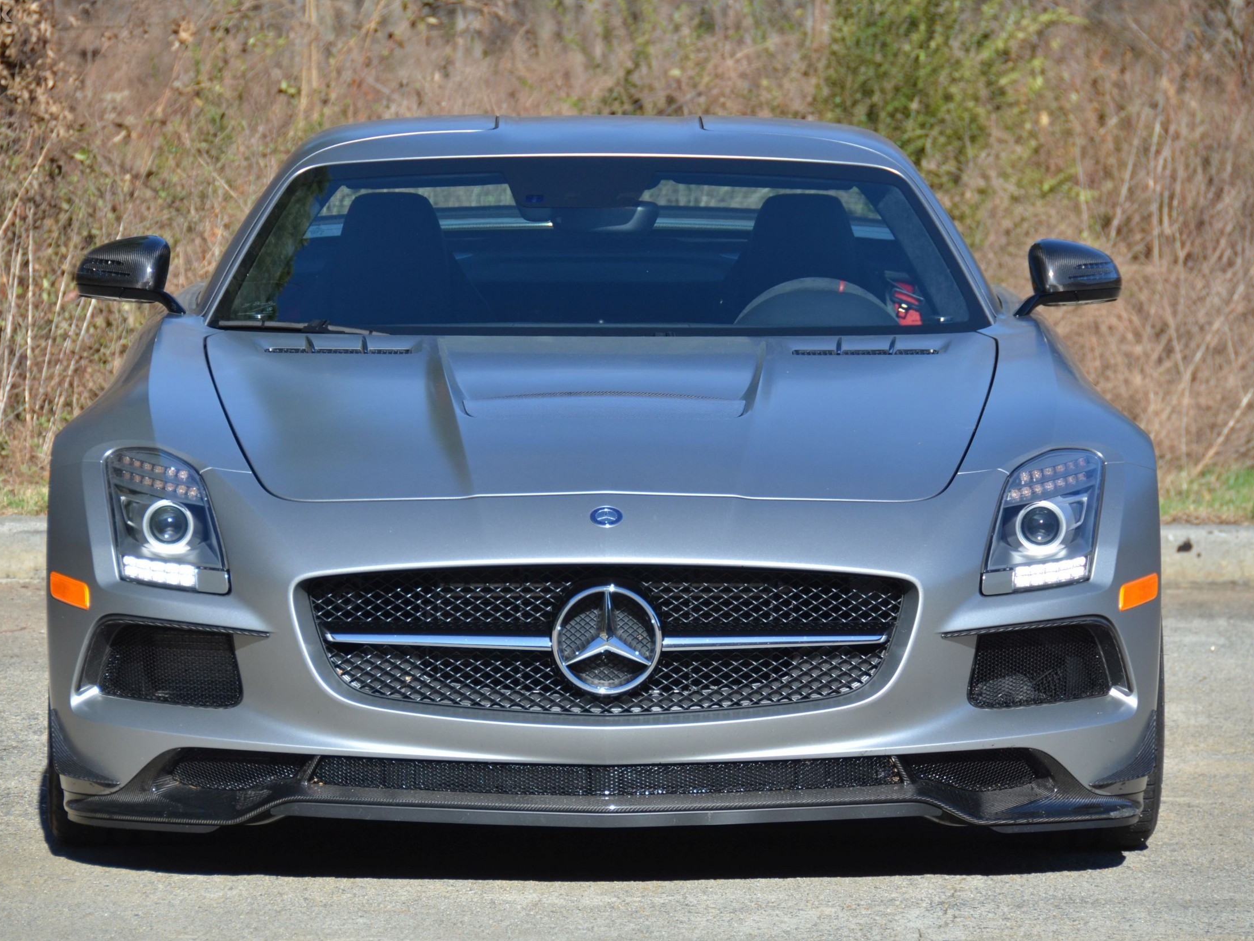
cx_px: 597
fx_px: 7989
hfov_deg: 9.0
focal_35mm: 221
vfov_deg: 6.7
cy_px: 471
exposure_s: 1/1600
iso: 400
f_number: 5.6
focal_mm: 135
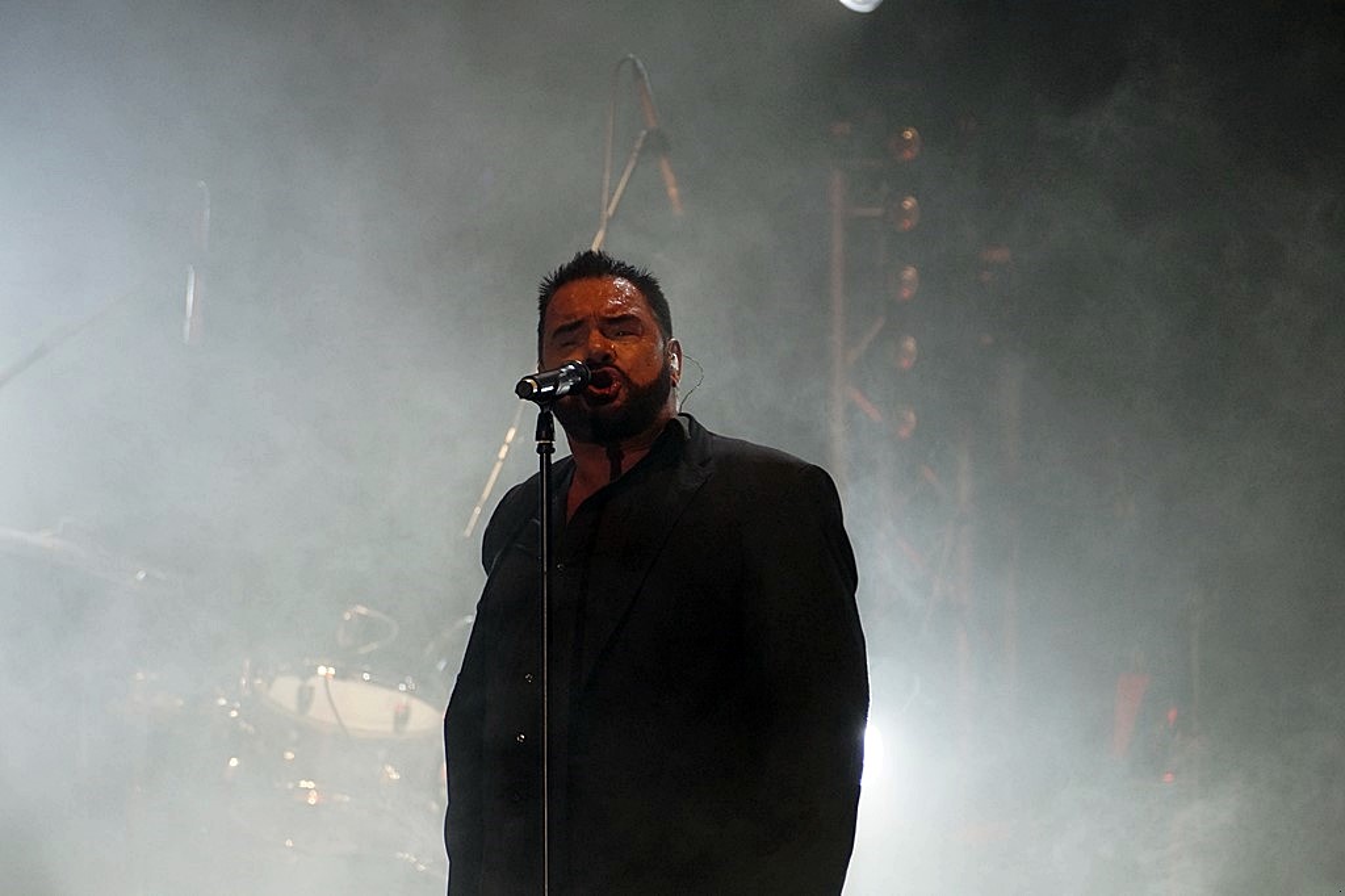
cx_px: 672
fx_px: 16806
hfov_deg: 4.6
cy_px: 448
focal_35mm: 450
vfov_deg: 3.1
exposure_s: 1/125
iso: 1000
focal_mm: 300
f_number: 5.6
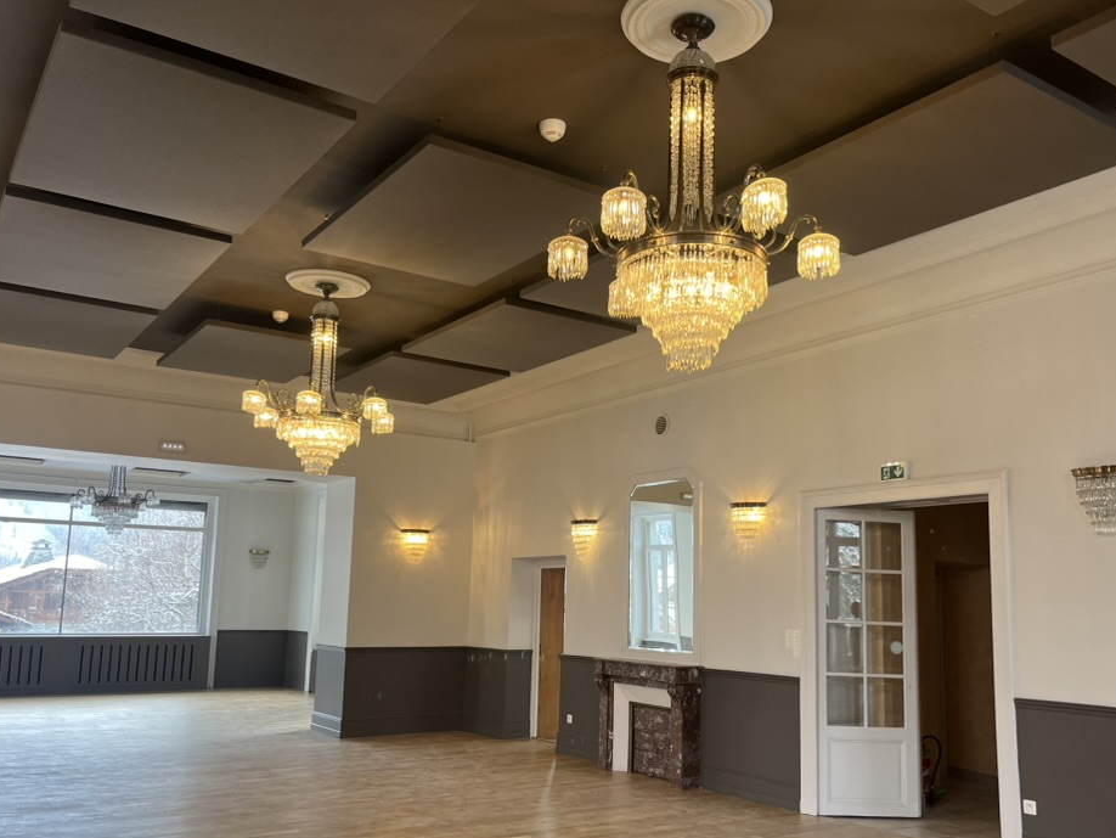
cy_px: 457
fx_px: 935
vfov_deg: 48.2
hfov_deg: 61.6
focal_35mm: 29
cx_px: 590
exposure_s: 1/100
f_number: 1.6
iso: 100
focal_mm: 5.1
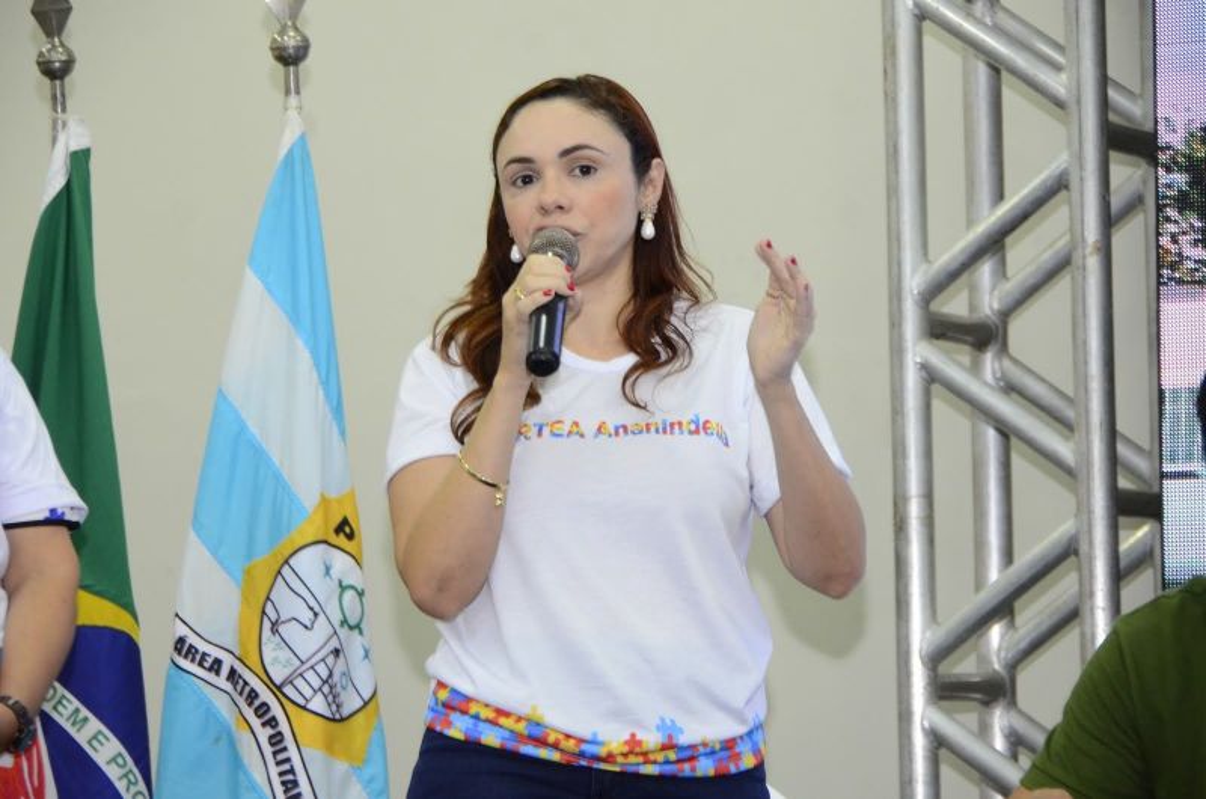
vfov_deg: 8.7
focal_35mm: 158
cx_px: 603
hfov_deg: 13.1
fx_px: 5266
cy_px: 400
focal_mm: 105
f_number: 5.3
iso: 1600
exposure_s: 1/80
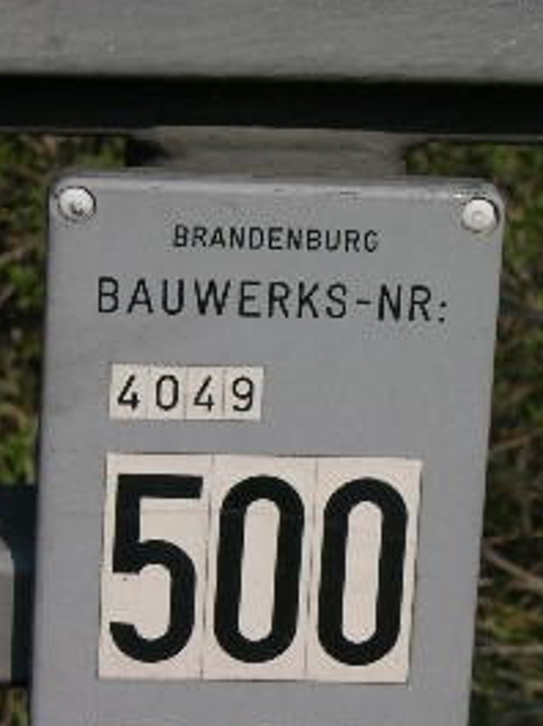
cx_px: 351
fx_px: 5577
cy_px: 596
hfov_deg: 5.6
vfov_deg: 7.4
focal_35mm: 266
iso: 50
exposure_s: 1/282
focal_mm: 29.5
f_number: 7.5
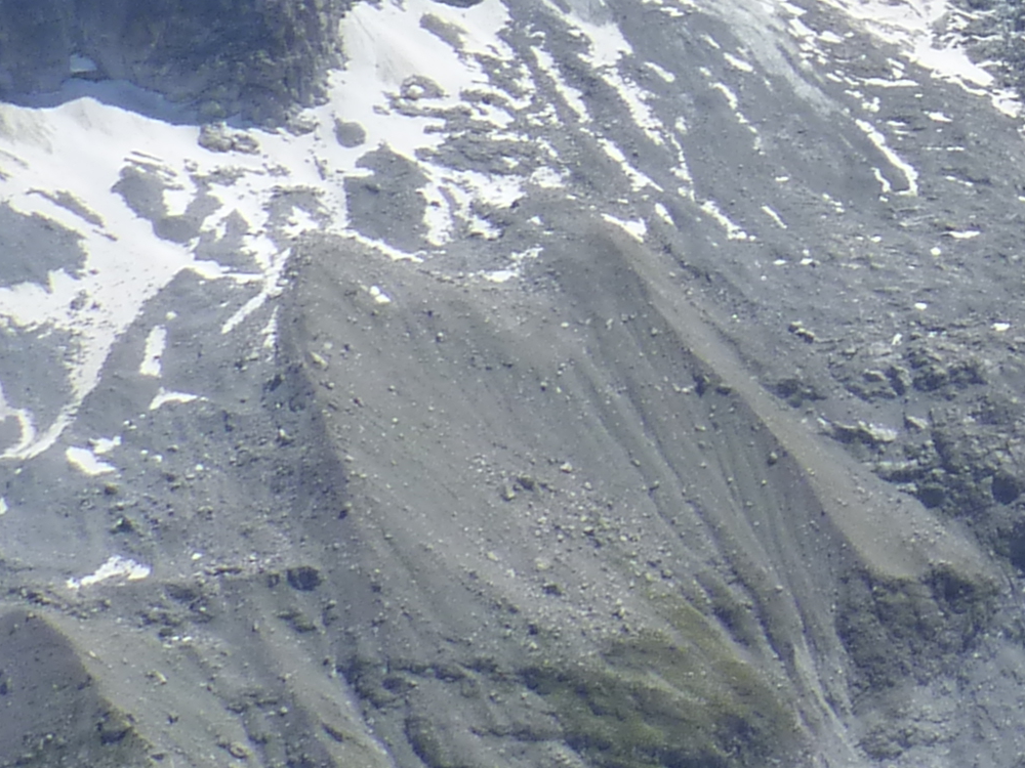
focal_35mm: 108
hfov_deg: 15.7
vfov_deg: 12.9
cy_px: -442
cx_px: 1808
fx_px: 3198
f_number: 5.6
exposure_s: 1/400
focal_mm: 4.8
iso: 125
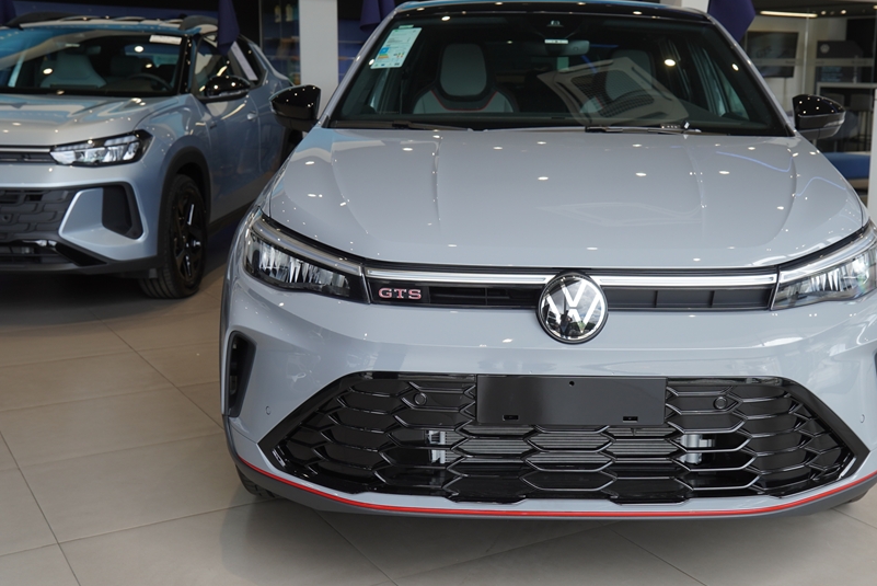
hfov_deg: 42.4
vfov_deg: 29.3
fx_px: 1121
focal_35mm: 46
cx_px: 545
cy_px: 288
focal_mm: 24
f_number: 4.5
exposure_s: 1/80
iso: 100
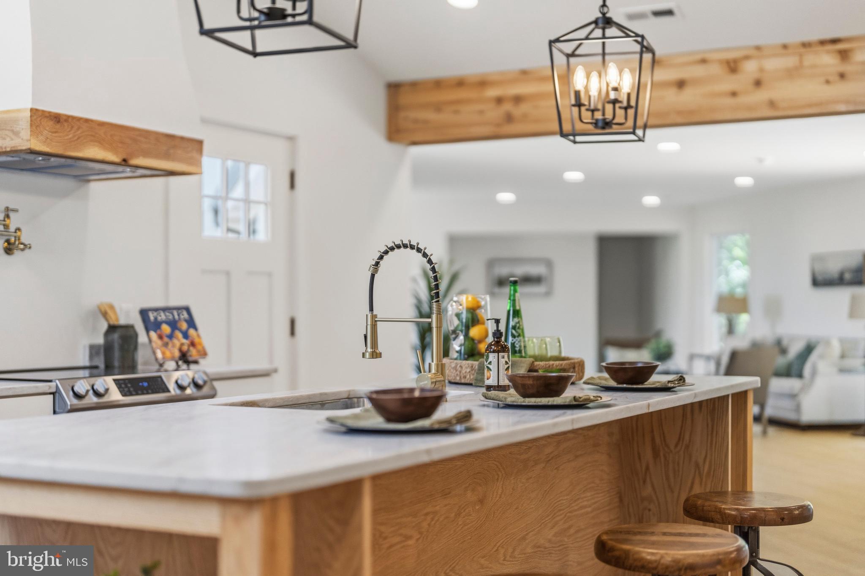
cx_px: 432
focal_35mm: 50
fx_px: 1201
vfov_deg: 27.0
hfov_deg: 39.6
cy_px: 288
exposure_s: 1/8000
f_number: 1.2
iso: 100
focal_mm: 50
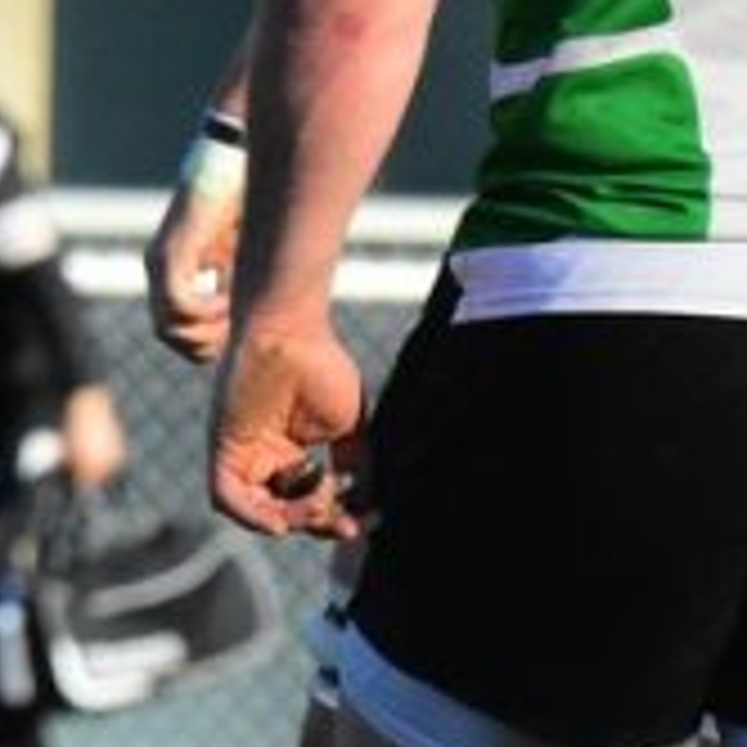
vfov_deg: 1.0
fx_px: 42213
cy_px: 396
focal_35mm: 1729
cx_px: 1620
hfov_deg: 1.0
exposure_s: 1/2000
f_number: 9
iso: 1600
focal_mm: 220
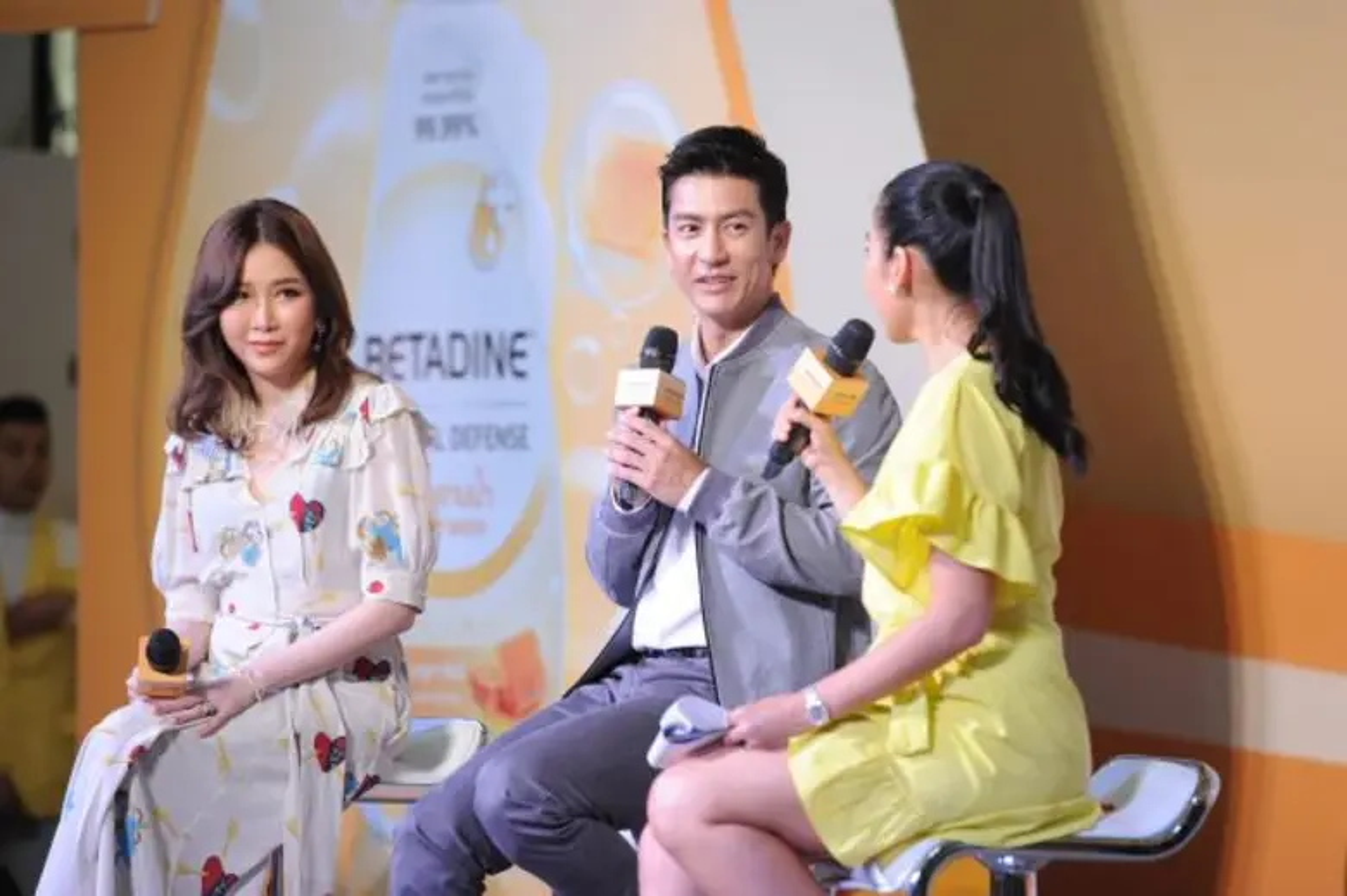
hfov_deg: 10.3
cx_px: 674
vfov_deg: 6.9
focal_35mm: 200
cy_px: 448
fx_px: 7478
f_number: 4.5
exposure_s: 1/320
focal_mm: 200
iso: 1250
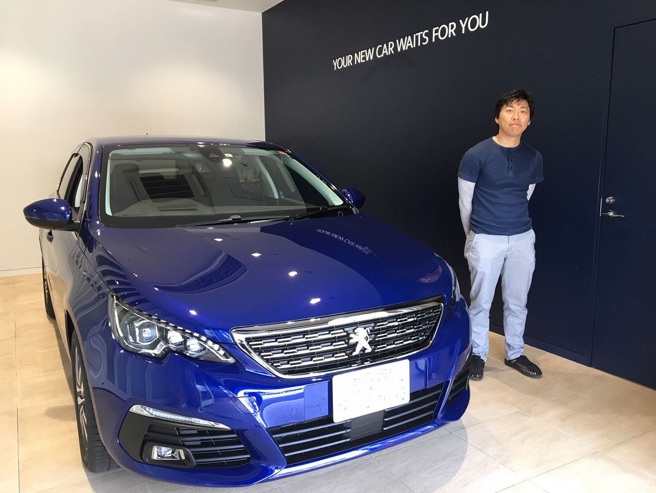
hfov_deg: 61.6
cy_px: 246
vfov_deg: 48.2
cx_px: 328
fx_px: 550
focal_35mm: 29
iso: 40
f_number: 2.2
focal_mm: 4.15
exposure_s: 1/30
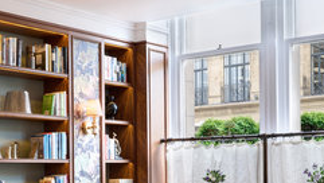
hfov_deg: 28.9
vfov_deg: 16.3
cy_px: 171
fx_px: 628
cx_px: 128
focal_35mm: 73
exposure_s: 2.5
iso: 100
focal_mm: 35
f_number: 14
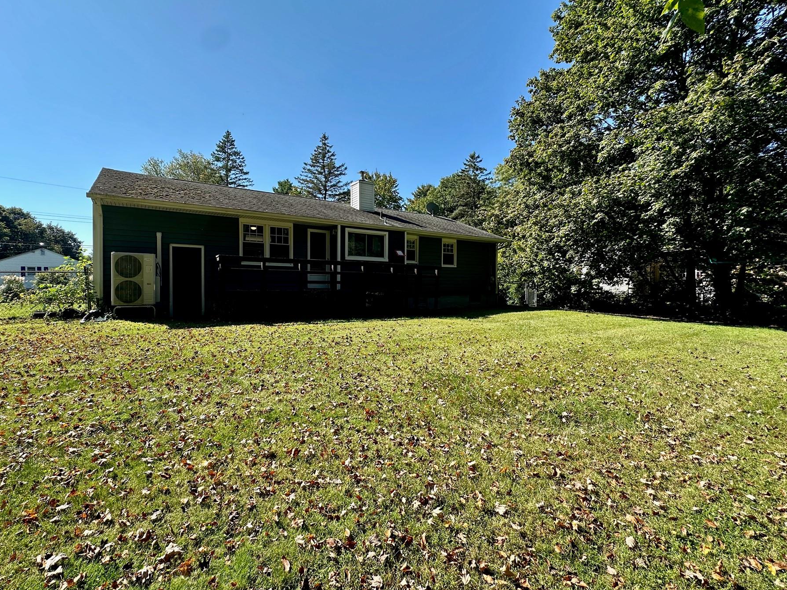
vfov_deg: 78.1
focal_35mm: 16
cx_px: 359
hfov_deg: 94.3
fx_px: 364
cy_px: 294
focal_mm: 2.22
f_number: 2.2
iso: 40
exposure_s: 1/686
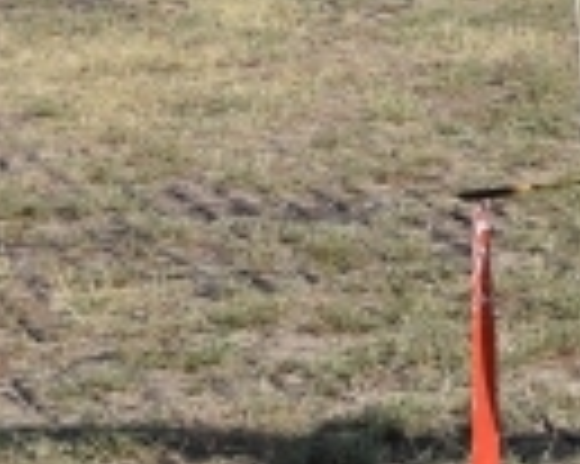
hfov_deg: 2.1
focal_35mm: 919
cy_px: -74
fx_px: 15762
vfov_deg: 1.7
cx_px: 1353
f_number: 7.1
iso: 100
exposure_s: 1/800
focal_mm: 105
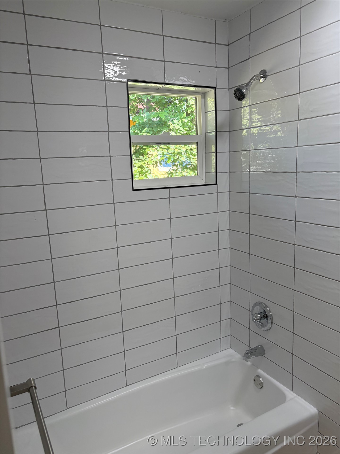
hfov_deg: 53.1
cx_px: 170
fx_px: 340
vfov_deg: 67.3
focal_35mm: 26
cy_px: 227
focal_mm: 5.96
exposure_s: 1/232
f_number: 1.6
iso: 100
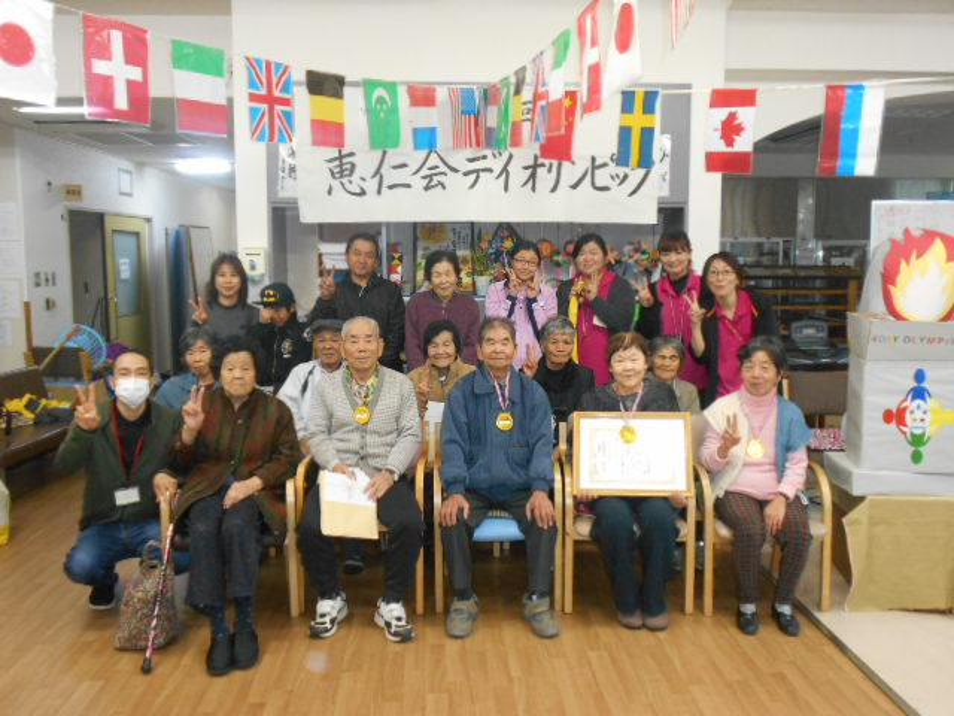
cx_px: 477
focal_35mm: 34
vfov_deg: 41.8
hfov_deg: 54.0
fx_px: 937
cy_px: 358
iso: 450
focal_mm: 5.8
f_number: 3.6
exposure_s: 1/30
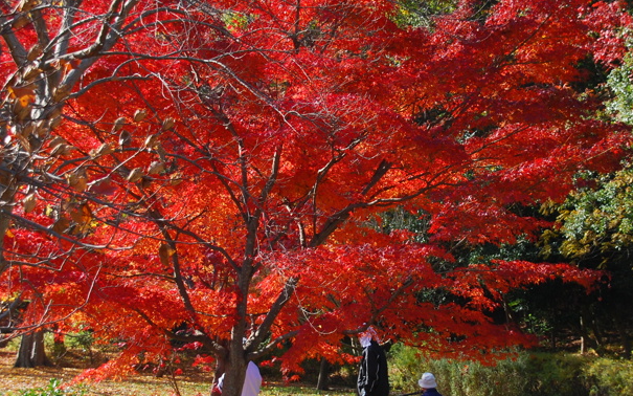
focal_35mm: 88
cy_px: 236
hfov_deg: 23.5
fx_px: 1518
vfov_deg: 14.8
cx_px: 364
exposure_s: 1/200
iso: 100
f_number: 4.5
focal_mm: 34
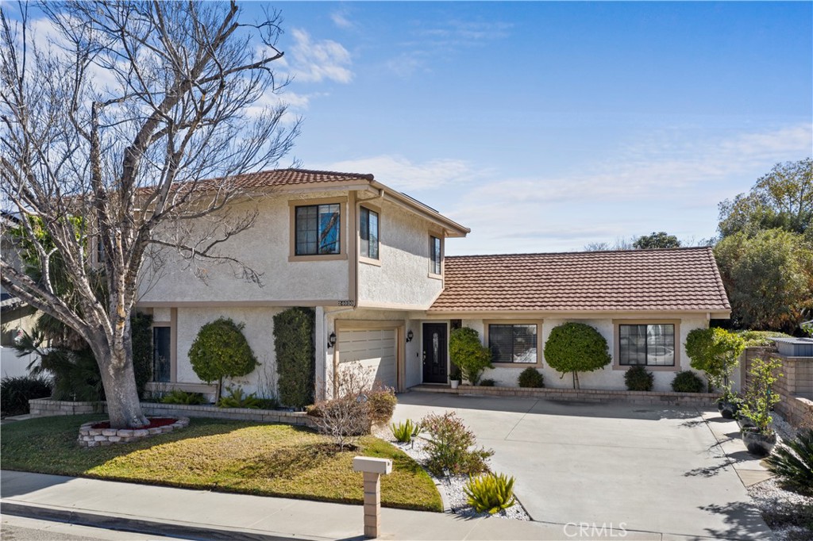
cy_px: 270
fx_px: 632
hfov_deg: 65.5
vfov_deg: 46.4
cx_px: 406
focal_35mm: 28
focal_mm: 10.26
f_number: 5.6
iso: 100
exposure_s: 1/240
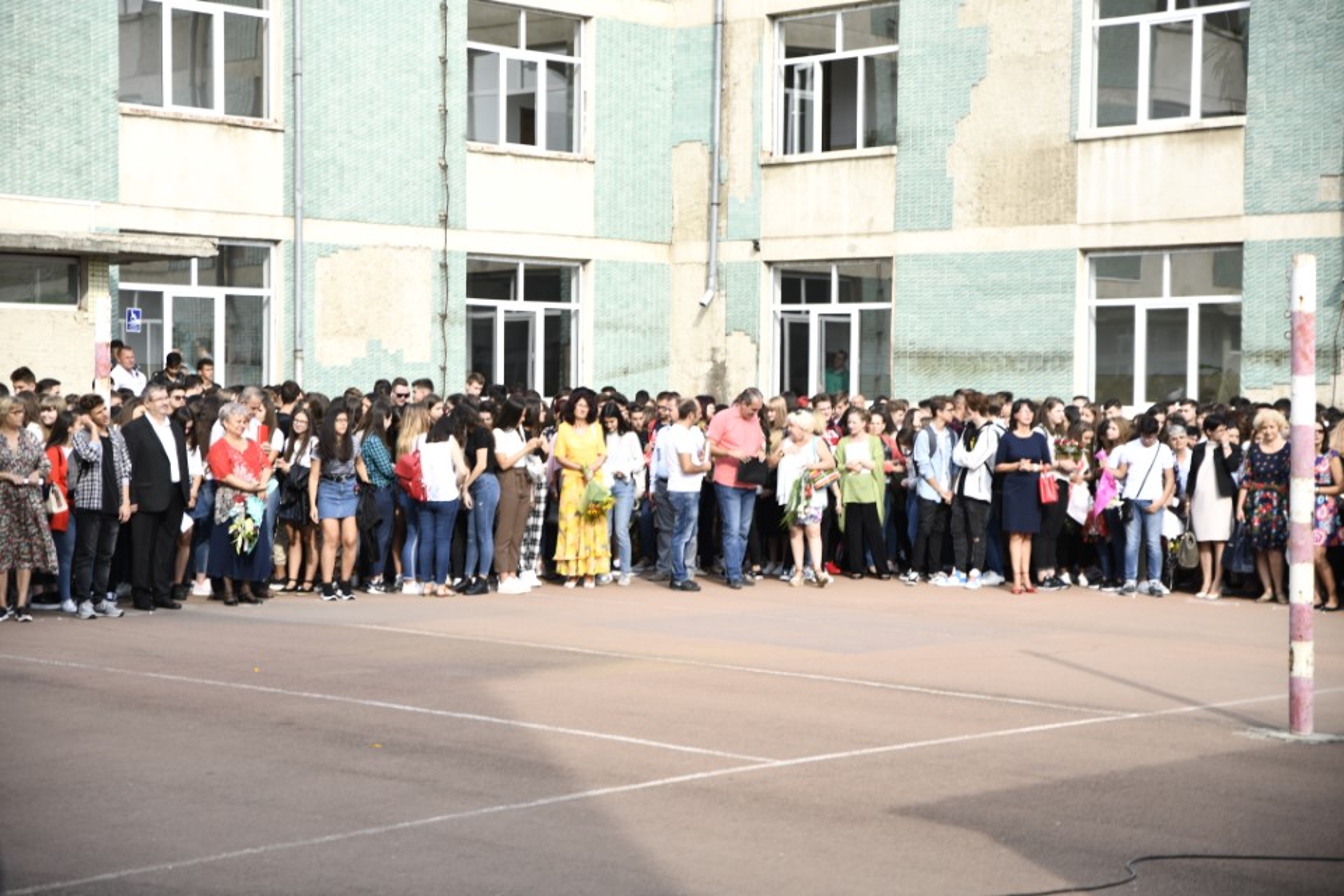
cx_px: 672
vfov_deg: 19.5
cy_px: 448
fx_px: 2613
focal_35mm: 70
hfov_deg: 28.8
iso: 64
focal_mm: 70
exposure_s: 1/250
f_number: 3.5
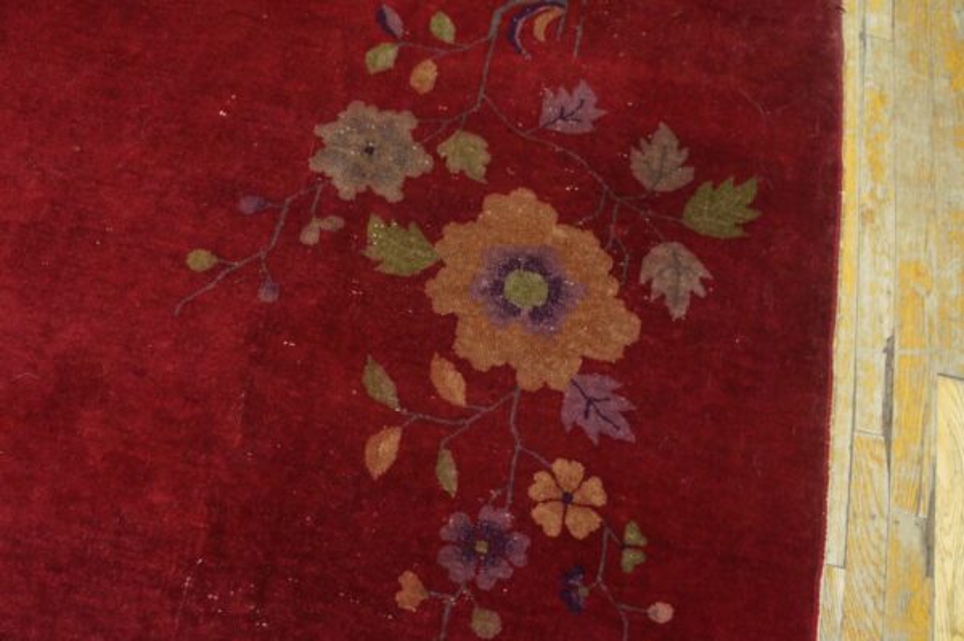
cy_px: 320
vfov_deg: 47.9
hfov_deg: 67.4
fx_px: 722
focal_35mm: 27
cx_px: 482
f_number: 4
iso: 2000
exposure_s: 1/60
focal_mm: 18
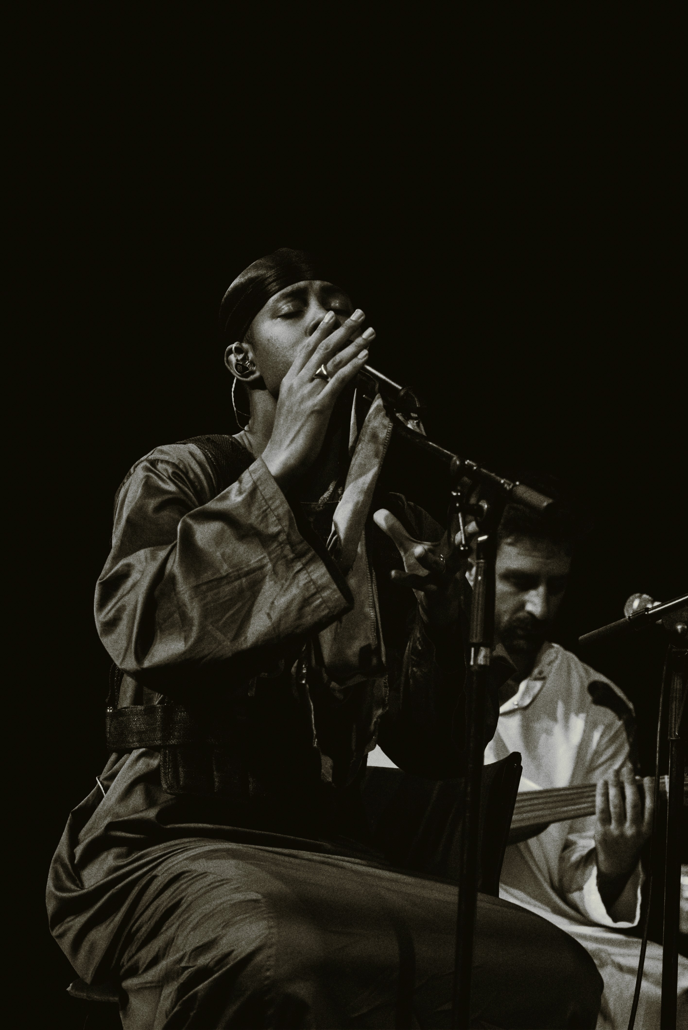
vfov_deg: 20.4
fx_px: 2863
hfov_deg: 13.7
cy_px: 515
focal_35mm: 100
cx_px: 344
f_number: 5.6
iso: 51200
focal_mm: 100
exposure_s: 1/200
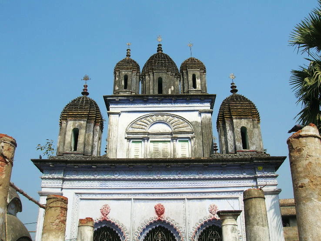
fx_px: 334
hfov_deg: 51.3
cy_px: 120
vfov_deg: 39.7
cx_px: 160
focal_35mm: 36
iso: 50
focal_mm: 6
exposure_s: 1/371
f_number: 4.9
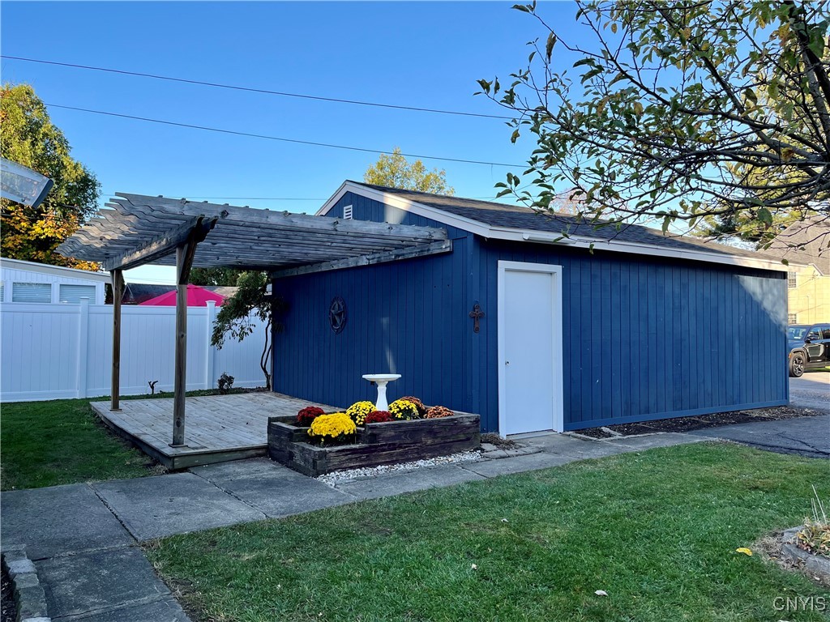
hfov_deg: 67.3
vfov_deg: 53.1
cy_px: 311
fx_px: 623
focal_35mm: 26
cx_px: 415
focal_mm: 5.1
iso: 50
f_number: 1.6
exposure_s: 1/878
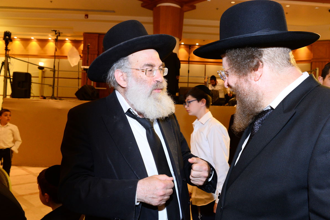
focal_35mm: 33
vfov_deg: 40.0
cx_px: 194
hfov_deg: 56.9
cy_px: 111
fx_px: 302
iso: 2000
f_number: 6.3
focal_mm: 28
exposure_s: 1/125
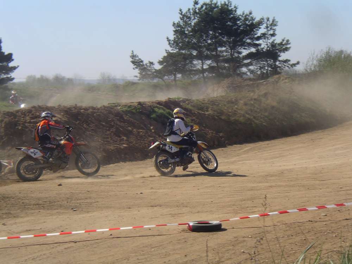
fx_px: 1058
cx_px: 176
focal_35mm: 104
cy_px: 132
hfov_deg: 18.9
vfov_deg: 14.2
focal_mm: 16
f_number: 9.6
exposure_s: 1/125
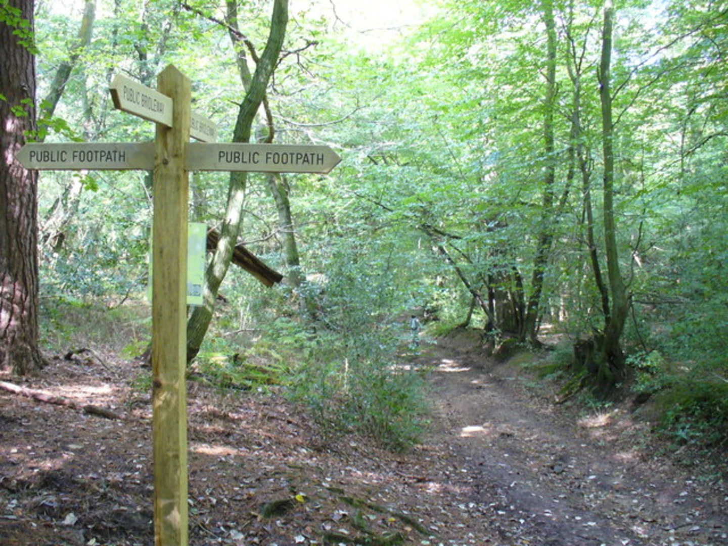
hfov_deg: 50.1
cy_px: 273
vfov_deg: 38.7
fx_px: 778
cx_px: 364
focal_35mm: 37
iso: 200
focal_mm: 6.1
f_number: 2.8
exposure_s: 1/20
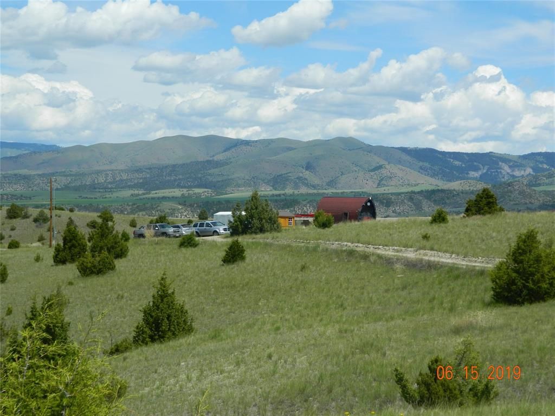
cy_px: 208
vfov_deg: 17.6
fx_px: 1347
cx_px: 278
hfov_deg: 23.3
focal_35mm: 84
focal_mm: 15.1
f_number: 4.2
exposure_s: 1/800
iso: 80
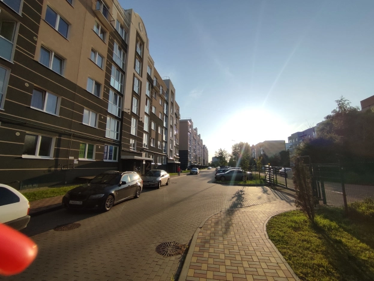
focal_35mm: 16
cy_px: 140
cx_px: 187
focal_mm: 1.65
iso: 50
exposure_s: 1/2150
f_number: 2.2
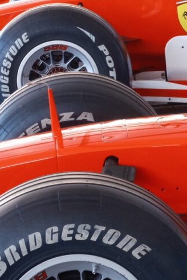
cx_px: 276
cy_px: 111
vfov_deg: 11.4
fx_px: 1410
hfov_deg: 7.5
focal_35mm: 181
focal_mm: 57.8
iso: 1600
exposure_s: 1/30
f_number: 18
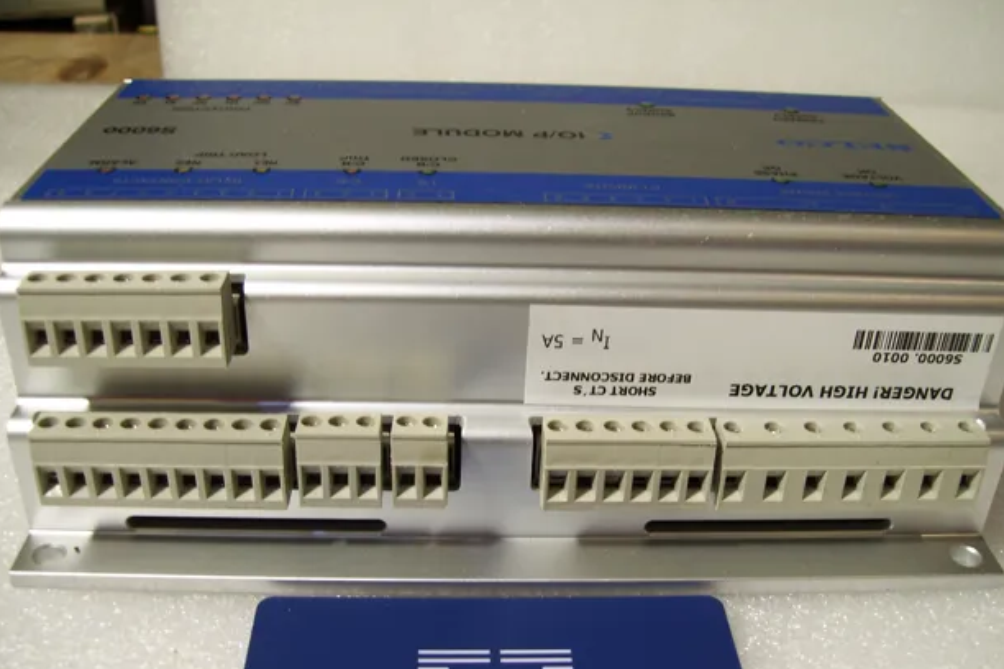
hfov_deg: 50.7
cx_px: 497
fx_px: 1060
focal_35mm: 38
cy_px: 381
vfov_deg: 35.0
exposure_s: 1/50
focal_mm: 6
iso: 80
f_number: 2.7
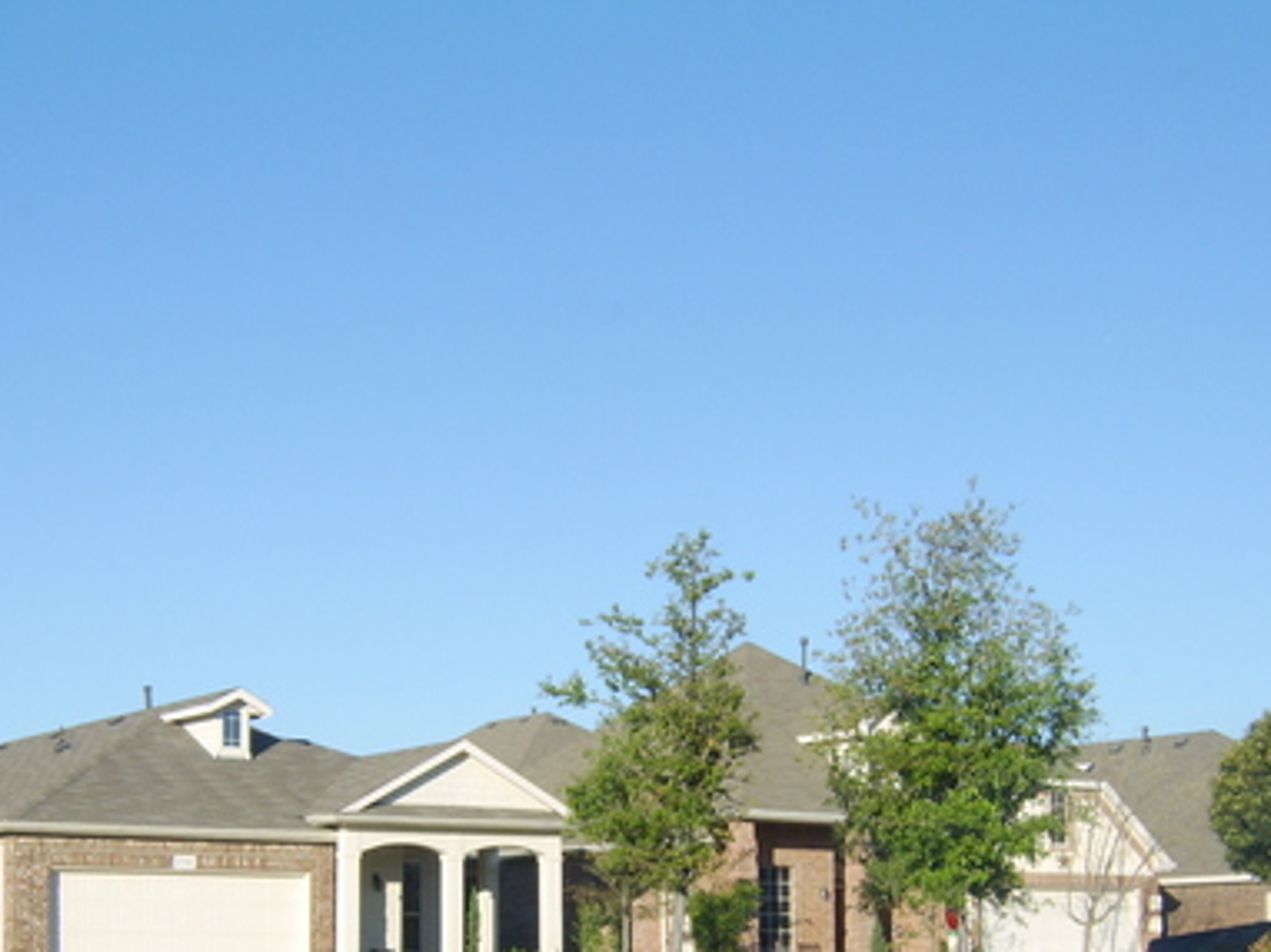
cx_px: 609
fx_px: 1908
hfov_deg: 36.8
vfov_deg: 27.4
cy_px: 786
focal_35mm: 52
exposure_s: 1/176
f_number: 6.7
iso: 71
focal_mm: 8.13
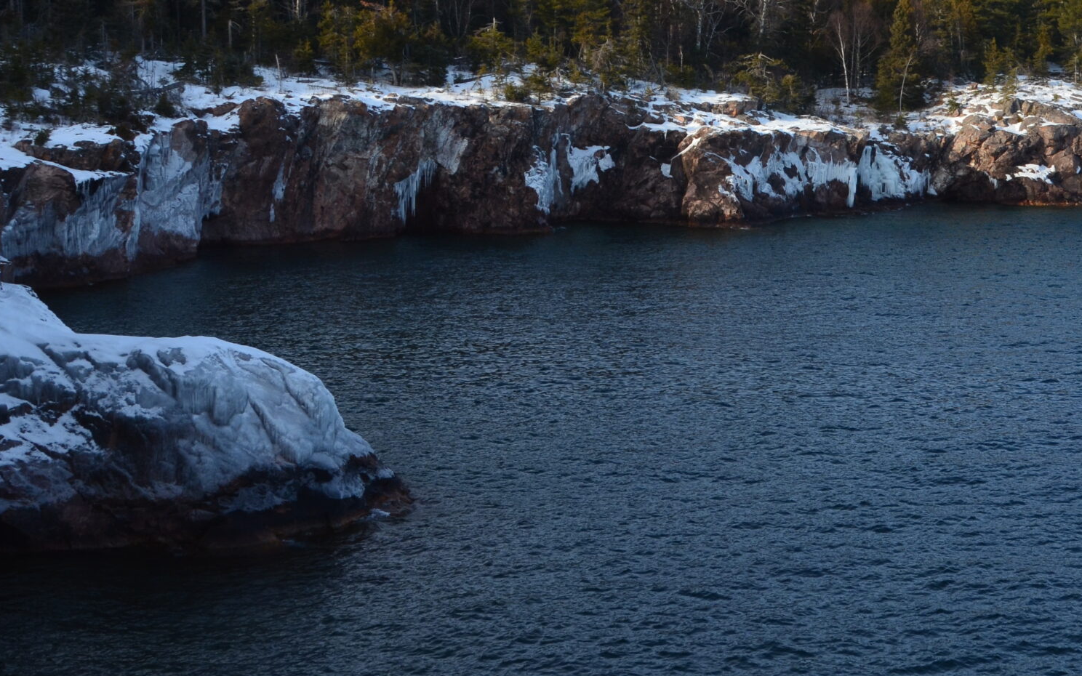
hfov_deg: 32.2
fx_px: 1858
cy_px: 81
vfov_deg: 20.3
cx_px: 740
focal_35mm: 63
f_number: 10
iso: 360
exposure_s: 1/250
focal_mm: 24
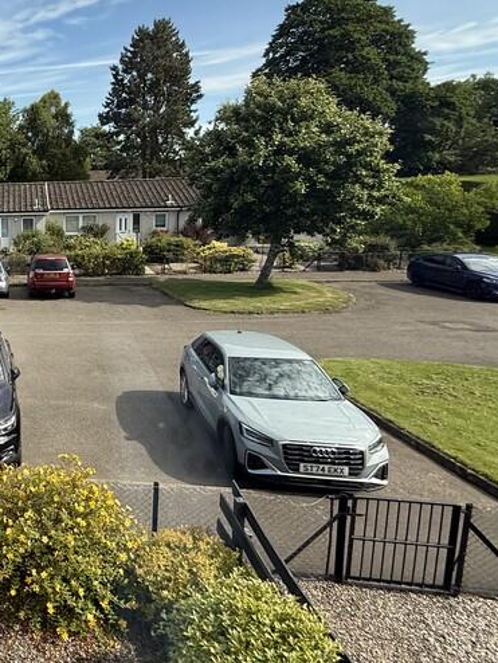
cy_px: 256
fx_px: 556
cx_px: -95
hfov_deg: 37.1
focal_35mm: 29
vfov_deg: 61.0
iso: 50
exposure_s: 1/658
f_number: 2.2
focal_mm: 2.22
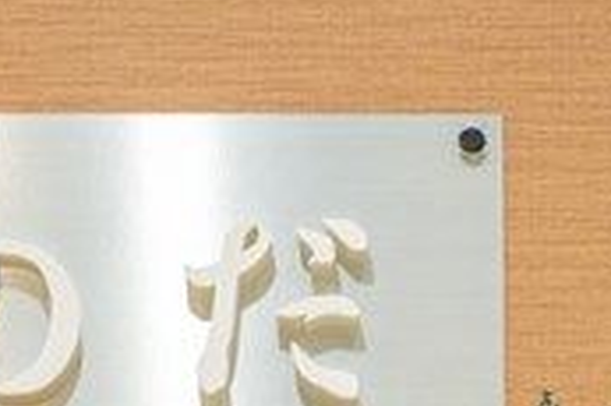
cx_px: 406
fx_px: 5273
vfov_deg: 4.4
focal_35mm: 311
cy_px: 561
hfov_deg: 6.6
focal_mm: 70
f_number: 5.6
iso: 800
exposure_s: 1/50
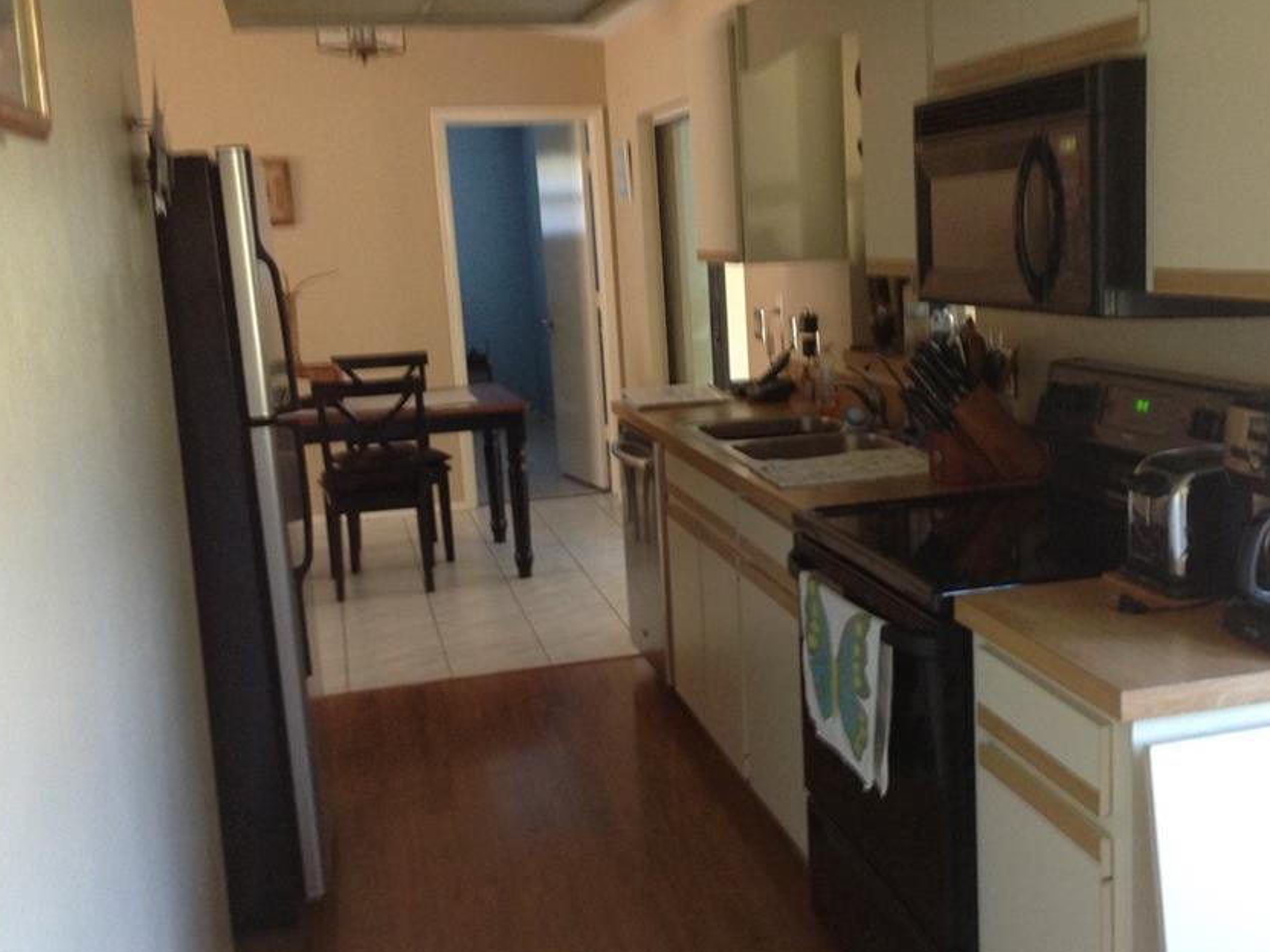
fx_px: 1578
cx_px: 766
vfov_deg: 33.6
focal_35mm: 43
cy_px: 470
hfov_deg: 43.6
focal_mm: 4.28
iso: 200
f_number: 2.4
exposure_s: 1/15
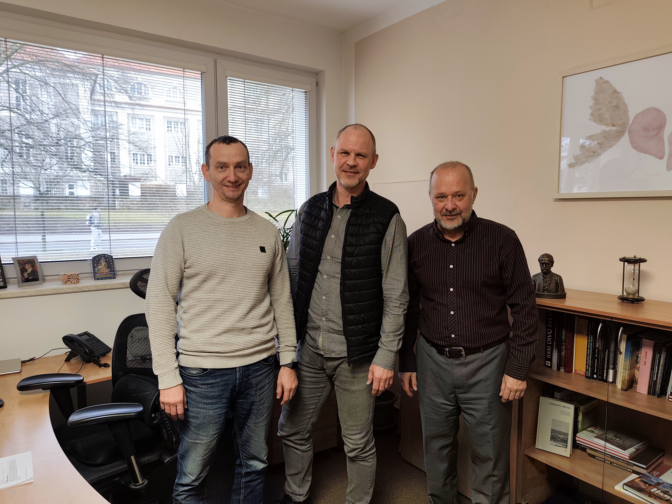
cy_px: 254
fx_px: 466
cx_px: 348
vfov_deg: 56.8
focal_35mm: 24
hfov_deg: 71.6
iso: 160
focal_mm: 6.19
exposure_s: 1/50
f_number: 1.65
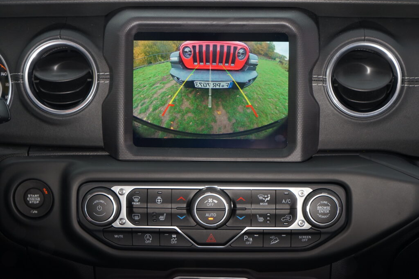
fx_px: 768
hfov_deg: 30.5
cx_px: 210
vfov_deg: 20.6
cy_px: 140
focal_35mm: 66
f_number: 11
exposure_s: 1/50
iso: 640
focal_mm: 66
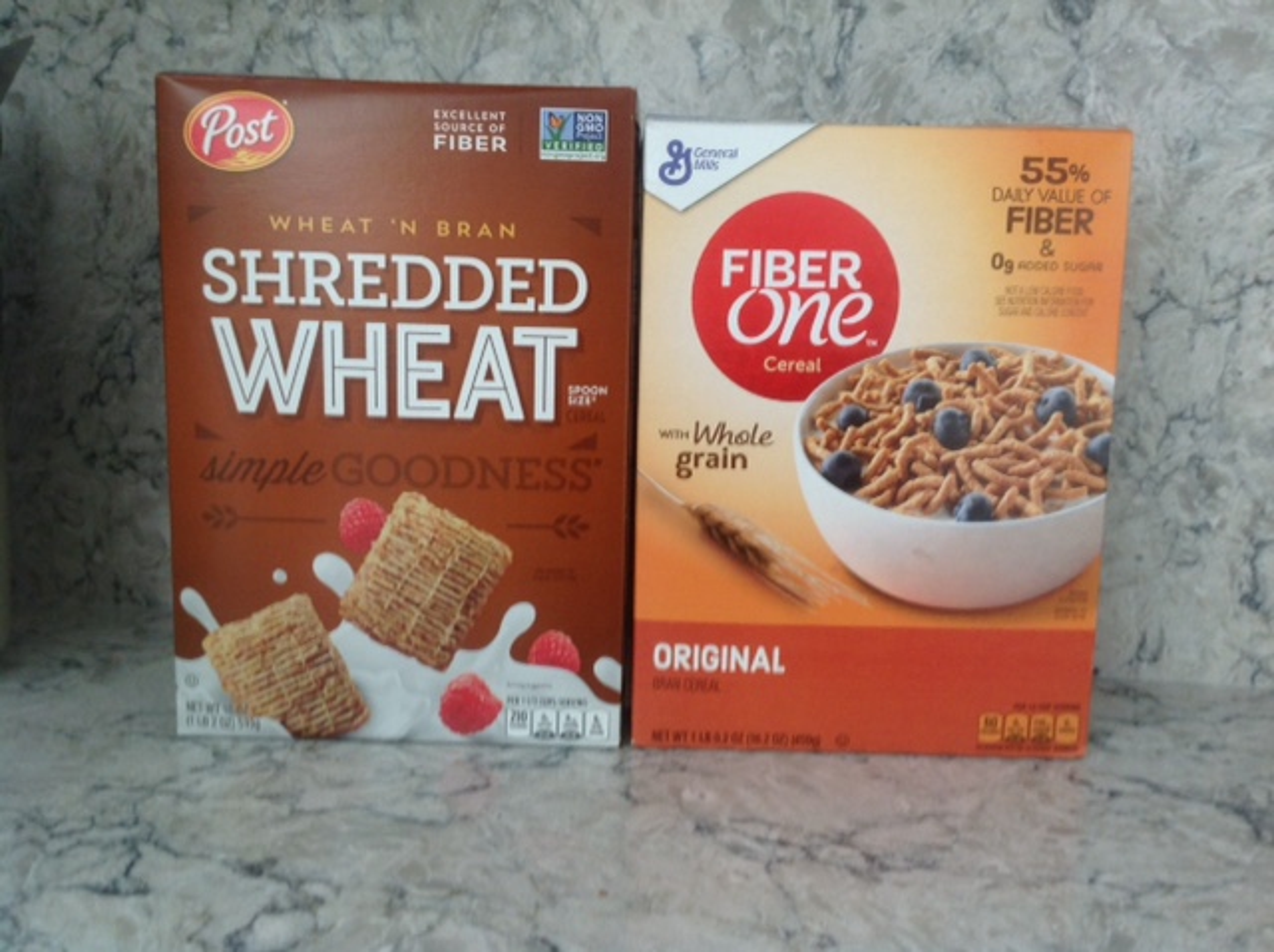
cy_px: 476
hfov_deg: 52.7
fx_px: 1286
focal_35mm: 35
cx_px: 637
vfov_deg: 40.6
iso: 80
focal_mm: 4.28
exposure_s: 1/15
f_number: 2.4
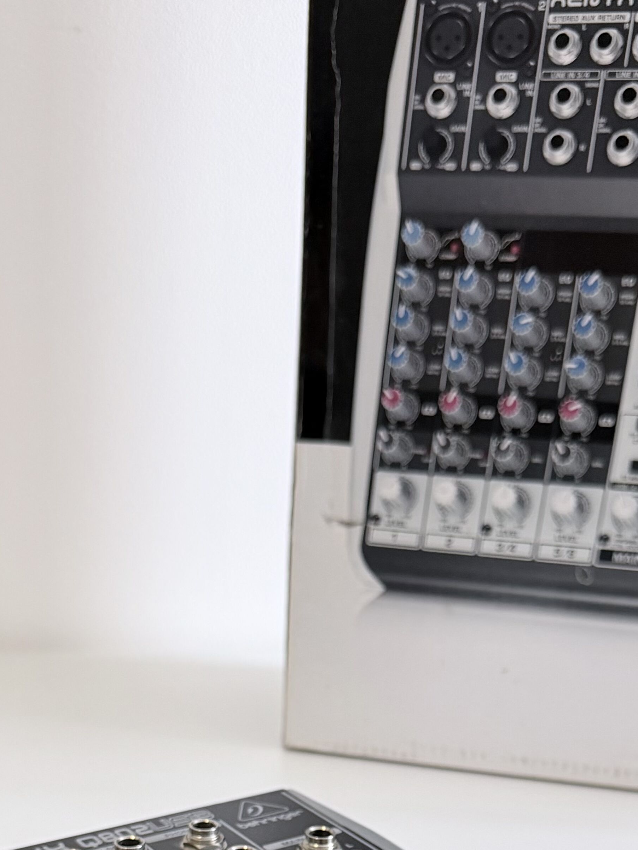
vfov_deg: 30.6
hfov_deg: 25.7
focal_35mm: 57
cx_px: 321
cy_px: 911
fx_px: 1401
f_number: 1.78
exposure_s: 1/60
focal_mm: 6.76
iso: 250
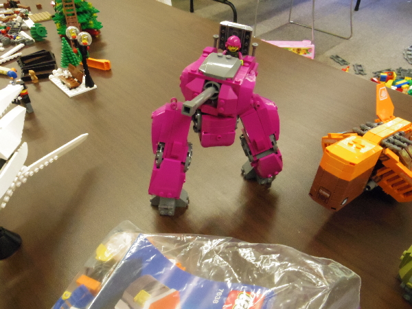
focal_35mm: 30
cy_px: 154
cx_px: 206
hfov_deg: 60.0
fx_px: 357
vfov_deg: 46.8
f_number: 6.3
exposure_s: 1/50
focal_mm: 5.4
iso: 2000
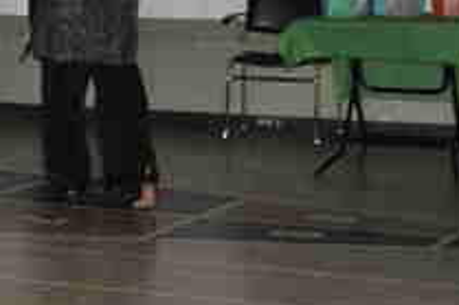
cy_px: 78
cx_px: -178
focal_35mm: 147
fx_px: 1873
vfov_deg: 9.3
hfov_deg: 13.4
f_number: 6.3
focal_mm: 32
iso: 1250
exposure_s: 1/60
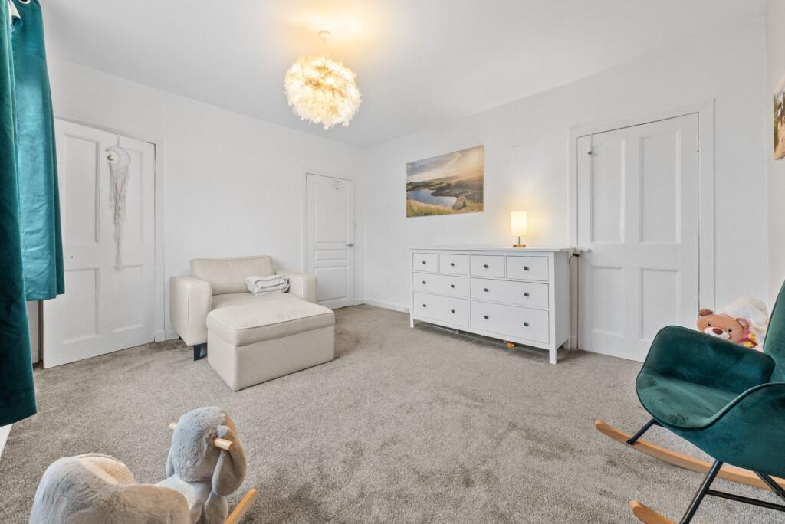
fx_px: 262
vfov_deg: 90.1
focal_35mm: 12
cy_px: 262
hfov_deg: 112.6
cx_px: 392
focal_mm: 12
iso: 3200
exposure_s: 1.3
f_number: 16
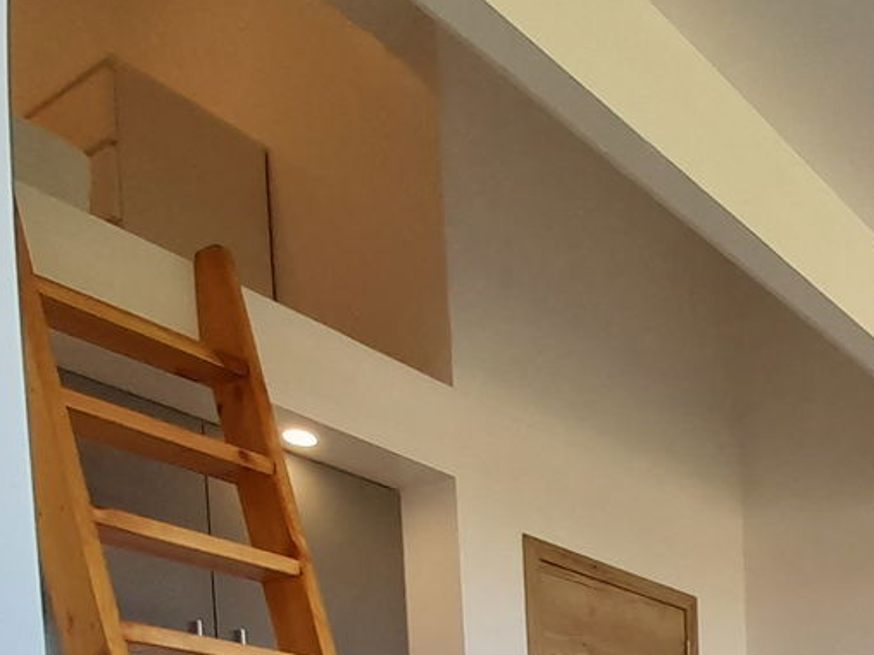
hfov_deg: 38.6
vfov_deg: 26.2
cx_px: 941
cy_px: 970
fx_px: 1035
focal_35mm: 41
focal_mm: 1.42
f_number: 2.2
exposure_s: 1/60
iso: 50
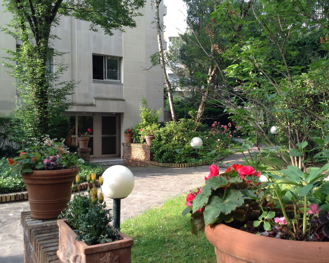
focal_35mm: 35
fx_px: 341
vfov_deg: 42.2
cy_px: 132
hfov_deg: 51.5
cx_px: 165
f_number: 2.4
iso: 32
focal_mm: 3.3
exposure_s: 1/124
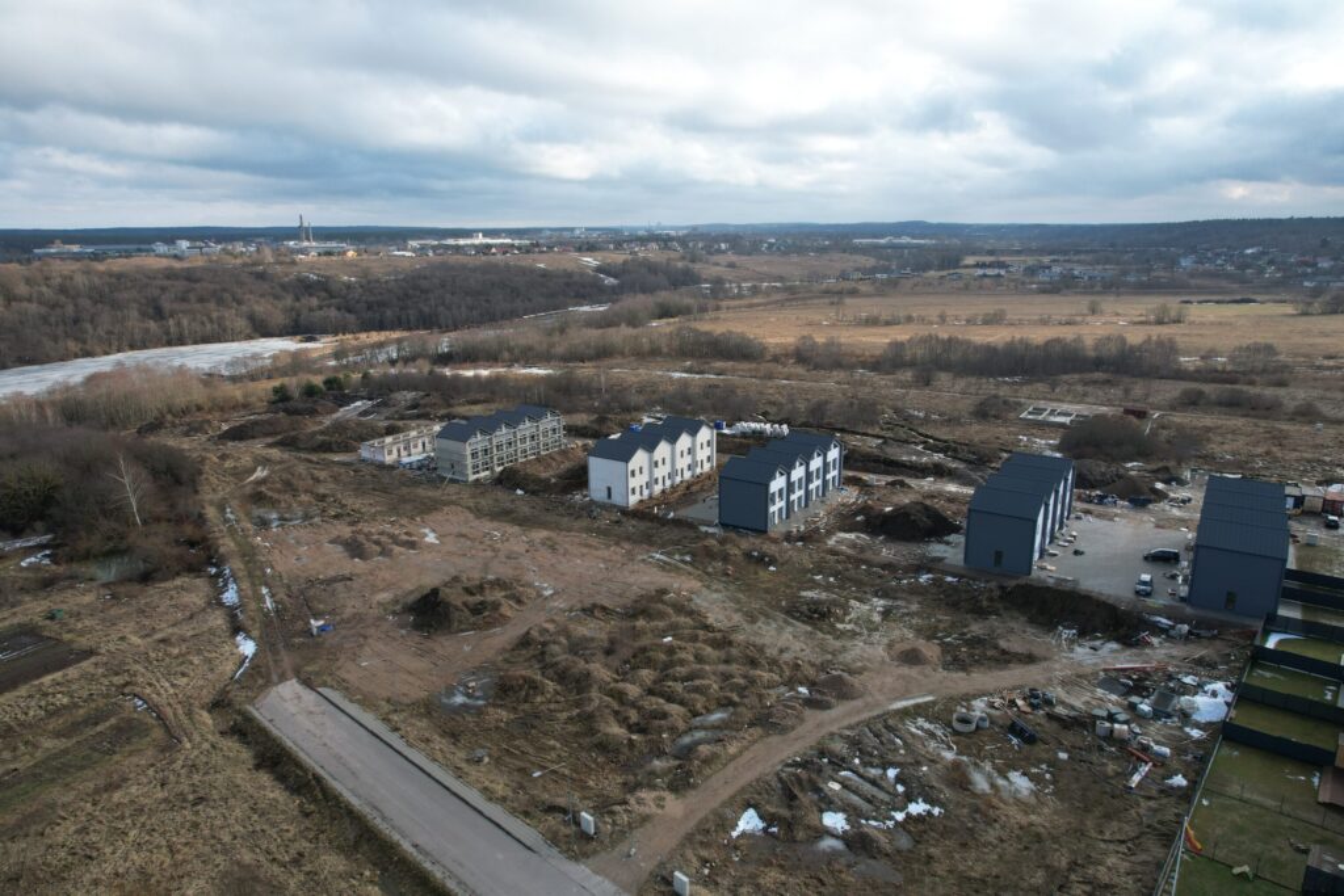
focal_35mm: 22
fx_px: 821
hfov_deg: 78.6
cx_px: 672
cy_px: 448
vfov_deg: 57.2
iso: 100
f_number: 2.8
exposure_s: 1/800
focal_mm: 8.38
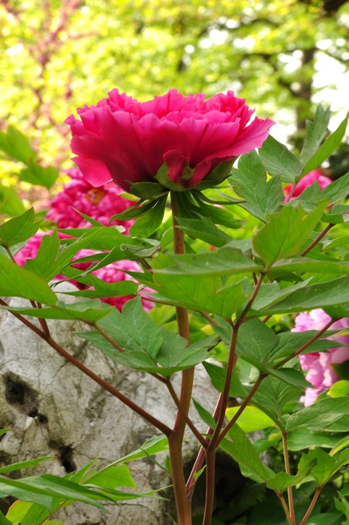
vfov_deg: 13.1
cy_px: 262
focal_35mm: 158
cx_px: 174
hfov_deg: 8.7
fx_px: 2296
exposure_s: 1/8
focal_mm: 105
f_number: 16
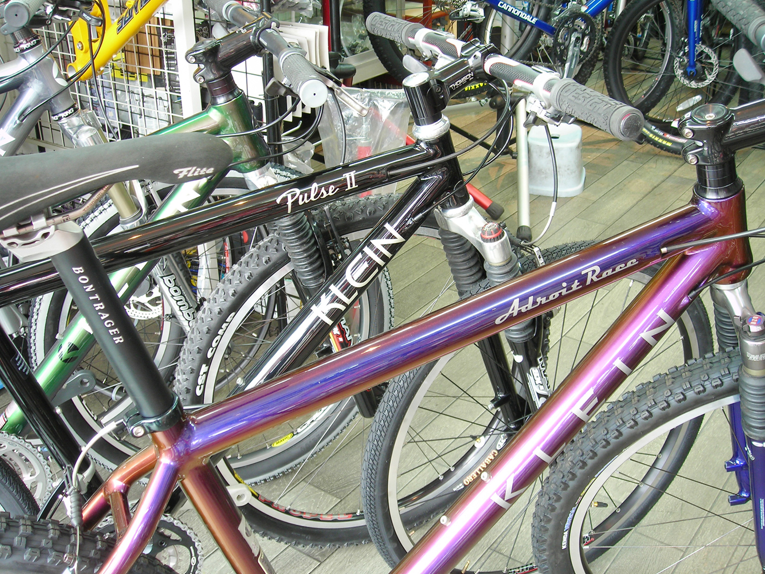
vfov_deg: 36.8
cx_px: 386
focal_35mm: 39
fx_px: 862
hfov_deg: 47.9
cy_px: 285
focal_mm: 6.3
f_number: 3.2
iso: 50
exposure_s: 1/4
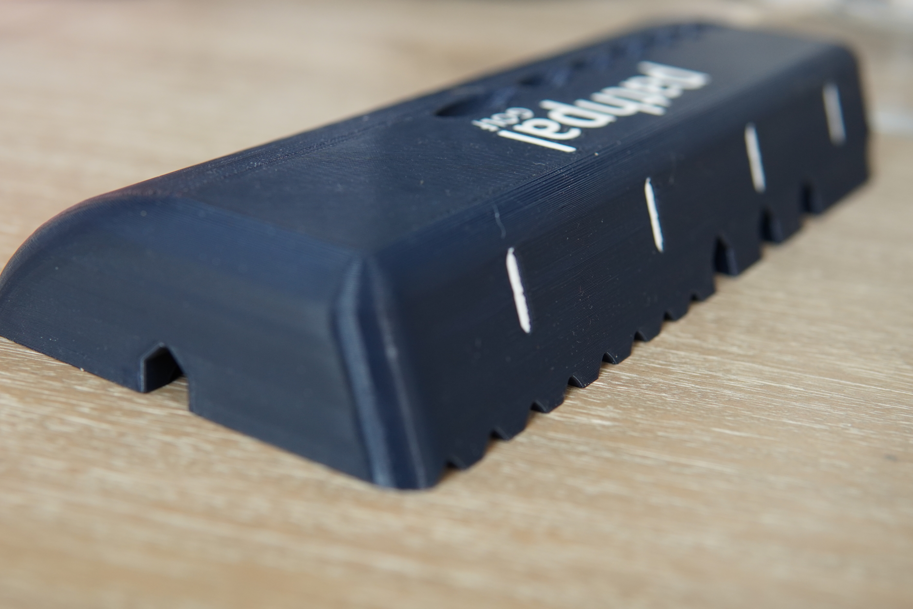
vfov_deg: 28.1
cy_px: 318
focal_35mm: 48
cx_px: 451
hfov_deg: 41.1
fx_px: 1217
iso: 500
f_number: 3.2
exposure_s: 1/320
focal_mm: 30
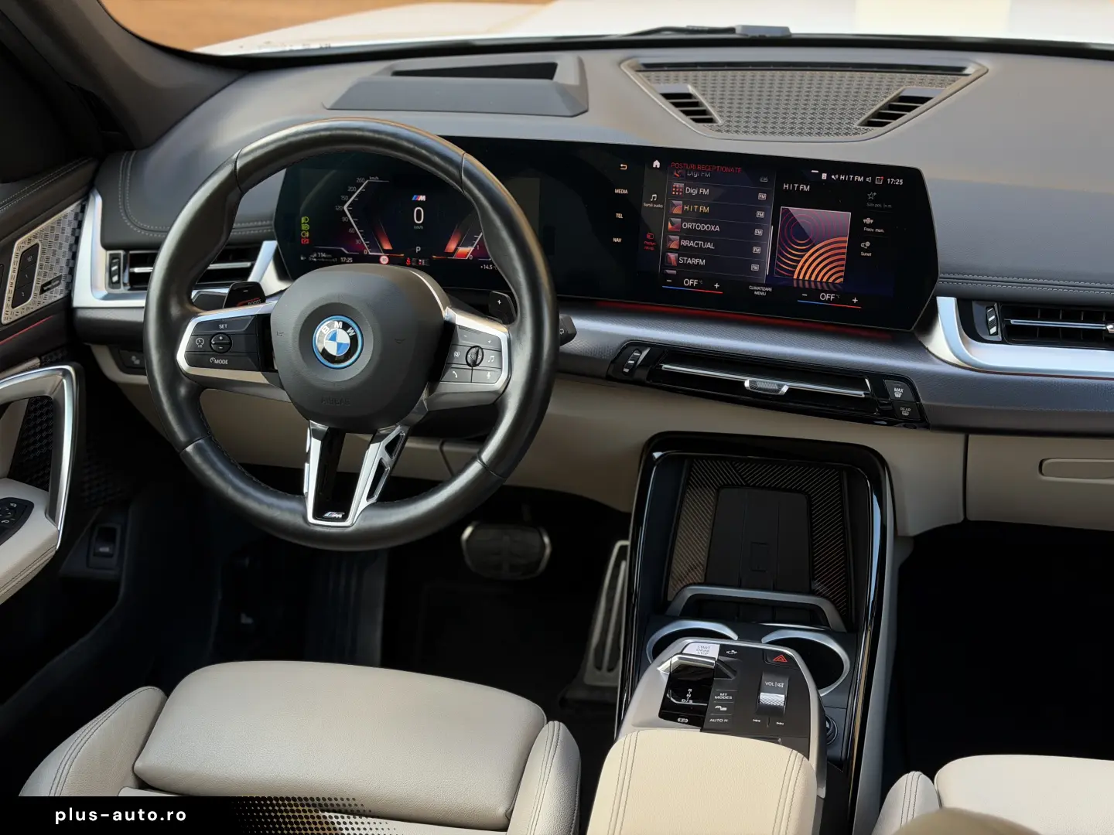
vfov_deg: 30.3
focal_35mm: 48
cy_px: 418
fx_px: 1545
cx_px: 557
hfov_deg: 39.7
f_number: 1.78
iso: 100
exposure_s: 1/172
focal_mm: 6.76
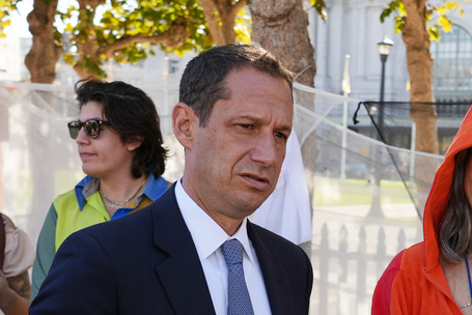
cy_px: 338
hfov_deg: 24.9
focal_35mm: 81
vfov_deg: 16.4
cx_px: 323
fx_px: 1063
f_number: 5.6
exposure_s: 1/320
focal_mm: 36
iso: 200
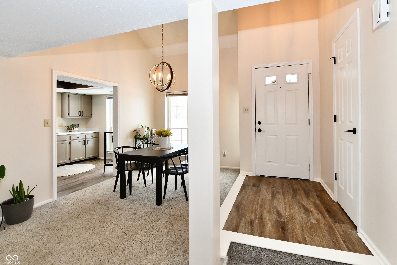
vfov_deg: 77.3
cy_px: 125
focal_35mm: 15
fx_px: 165
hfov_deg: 100.2
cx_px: 213
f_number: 7.1
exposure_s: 1/80
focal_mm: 14
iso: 1000
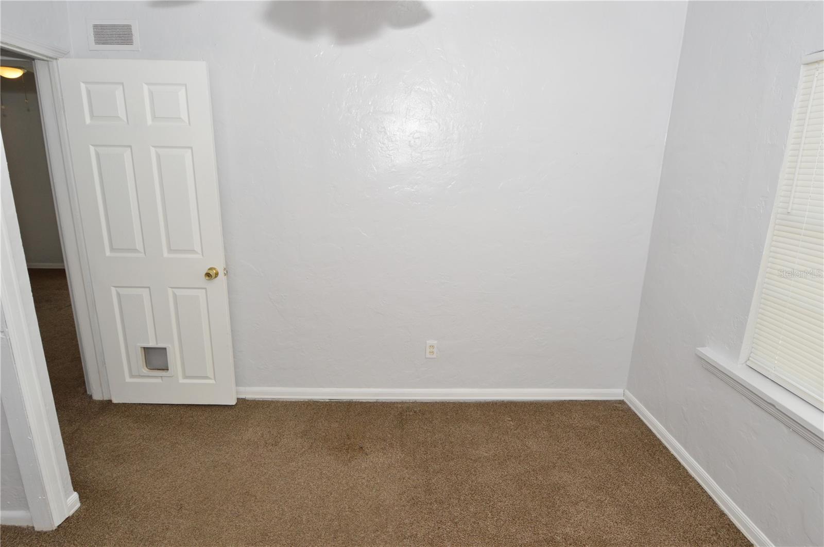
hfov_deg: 90.1
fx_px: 412
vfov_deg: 67.3
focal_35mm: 18
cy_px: 274
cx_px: 412
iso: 400
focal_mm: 12
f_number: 8
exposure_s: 1/80
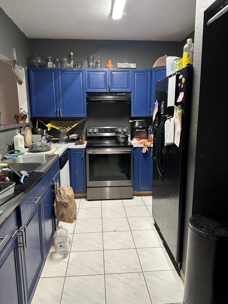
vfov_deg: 71.6
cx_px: 114
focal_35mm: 24
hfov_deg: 56.8
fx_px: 211
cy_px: 152
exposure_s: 1/60
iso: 200
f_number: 1.78
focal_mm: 6.86
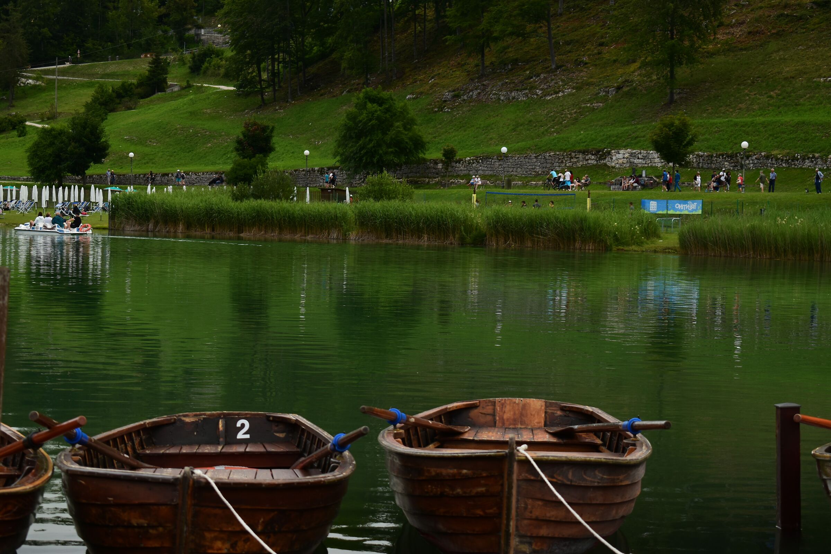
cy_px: 277
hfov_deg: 24.6
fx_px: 1904
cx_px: 416
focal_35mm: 82
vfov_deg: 16.6
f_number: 5.6
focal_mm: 55
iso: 200
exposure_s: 1/160
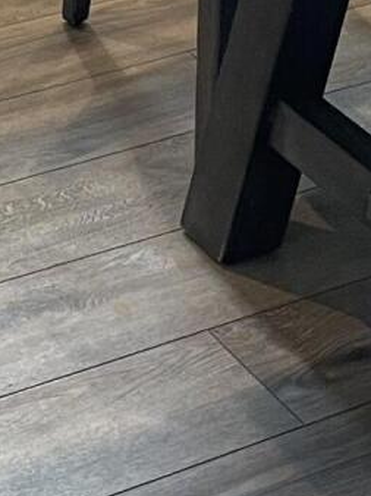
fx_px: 2118
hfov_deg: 9.8
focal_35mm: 148
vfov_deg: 11.1
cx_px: -147
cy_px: -706
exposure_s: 1/60
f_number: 1.6
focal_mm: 5.1
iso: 125
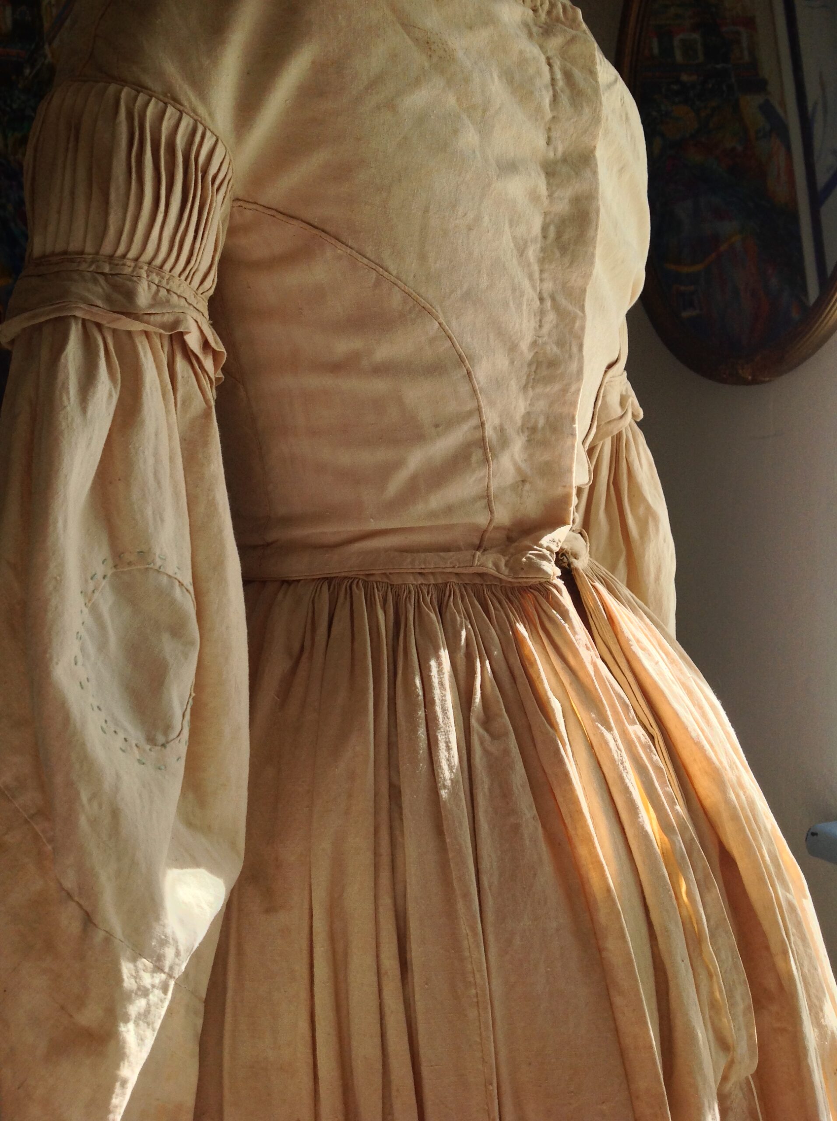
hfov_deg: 40.6
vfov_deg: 52.7
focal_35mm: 35
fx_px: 1131
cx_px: 418
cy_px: 560
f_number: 2.4
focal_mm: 4.28
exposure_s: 1/657
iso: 50
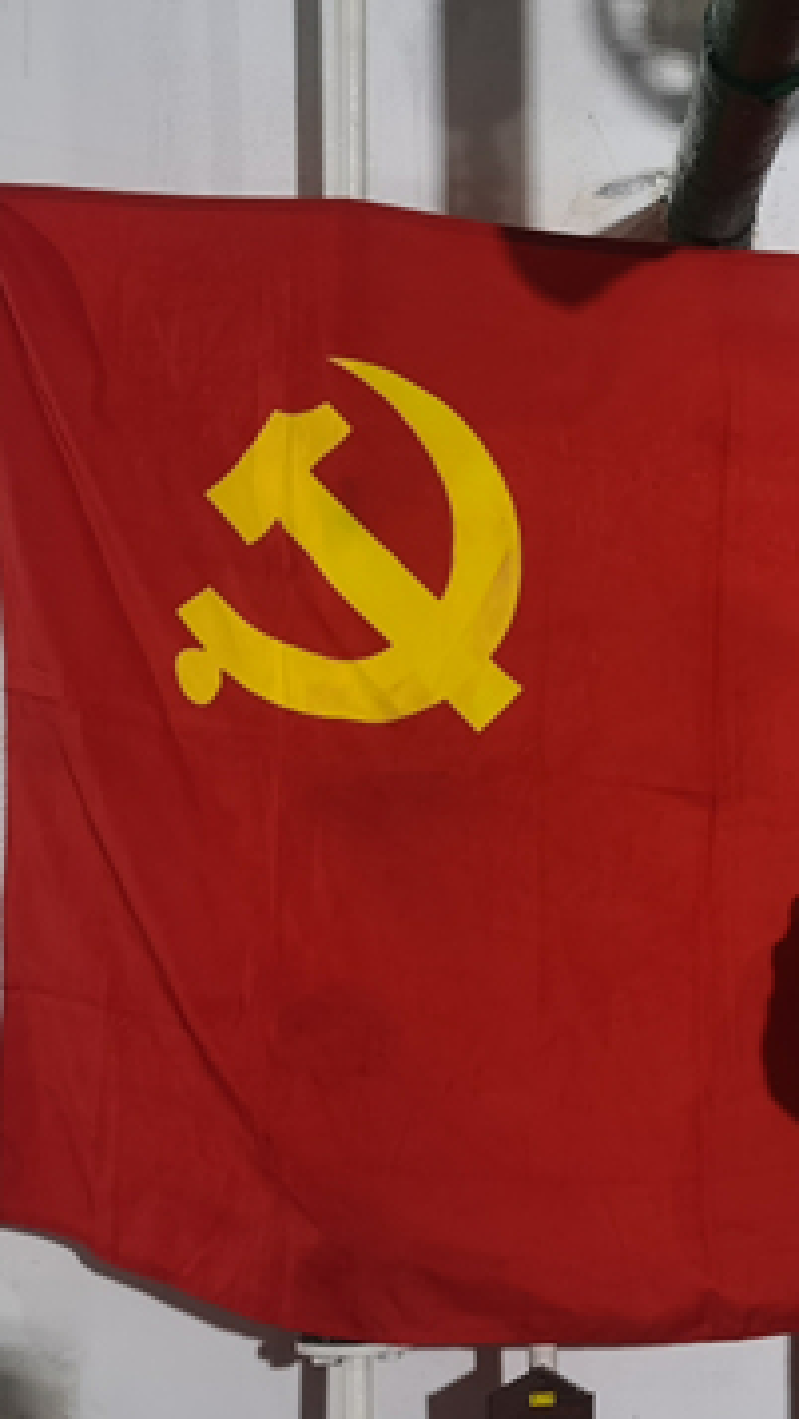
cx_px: 879
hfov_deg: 18.1
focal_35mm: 64
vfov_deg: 32.8
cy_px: 737
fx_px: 2409
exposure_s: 1/50
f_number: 1.6
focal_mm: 5.56
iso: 320
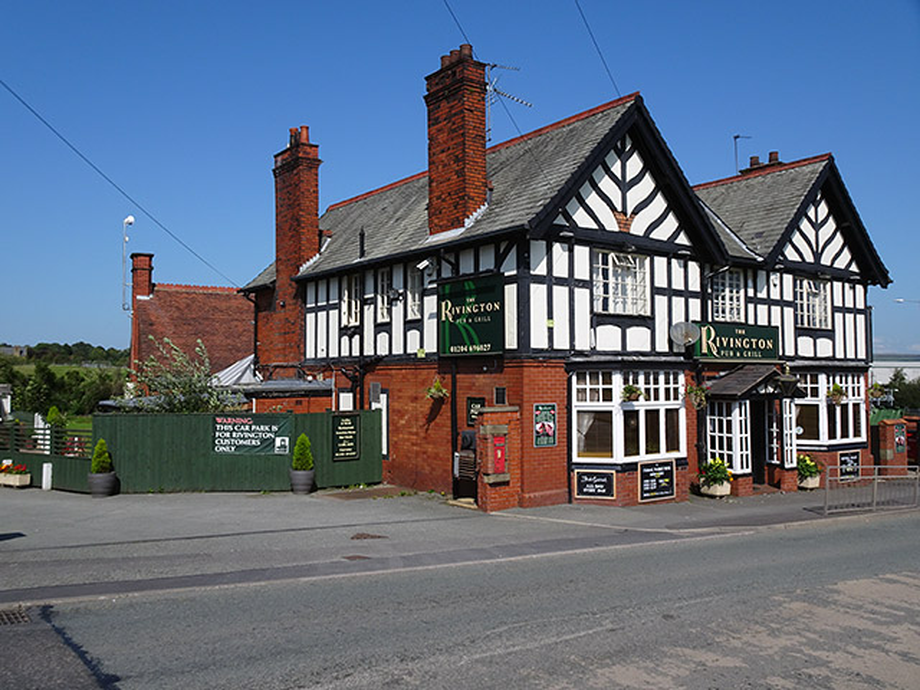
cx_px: 460
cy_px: 345
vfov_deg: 48.2
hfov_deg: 61.7
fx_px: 771
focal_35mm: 29
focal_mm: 4.92
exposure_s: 1/1250
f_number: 3.5
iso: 80
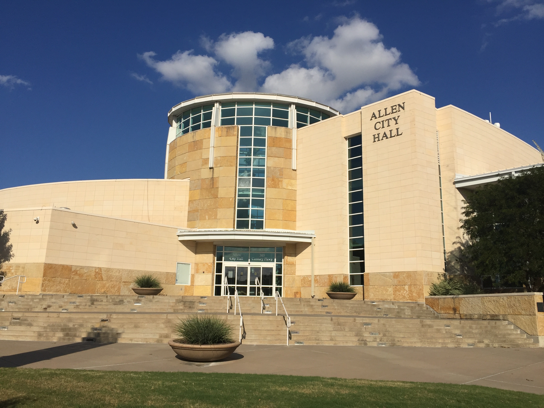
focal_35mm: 29
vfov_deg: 48.2
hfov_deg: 61.7
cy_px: 204
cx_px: 272
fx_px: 456
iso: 32
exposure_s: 1/4950
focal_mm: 4.15
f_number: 2.2
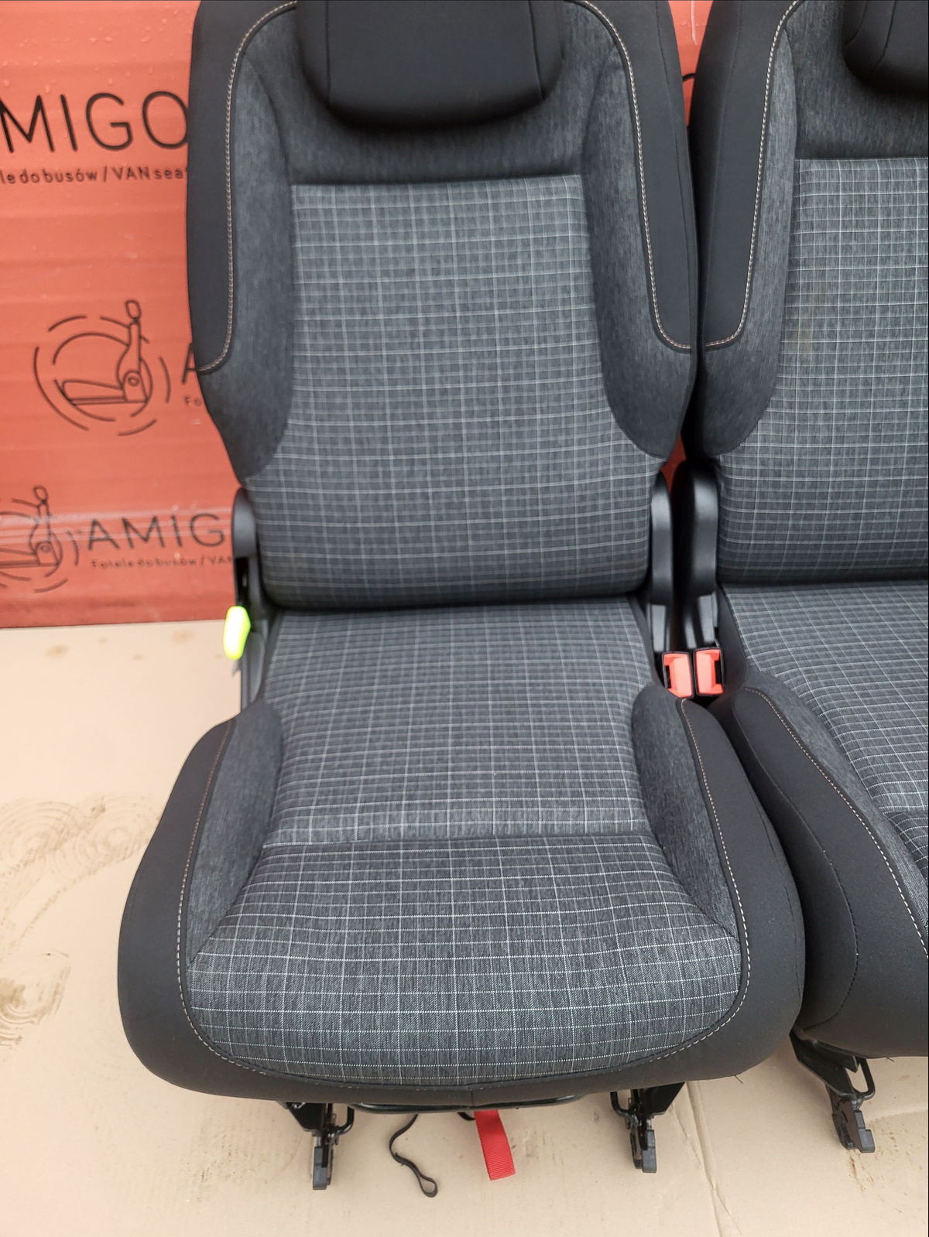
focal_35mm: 26
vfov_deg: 67.3
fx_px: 930
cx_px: 464
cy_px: 618
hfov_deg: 53.1
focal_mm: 5.4
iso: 200
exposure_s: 1/100
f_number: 1.8
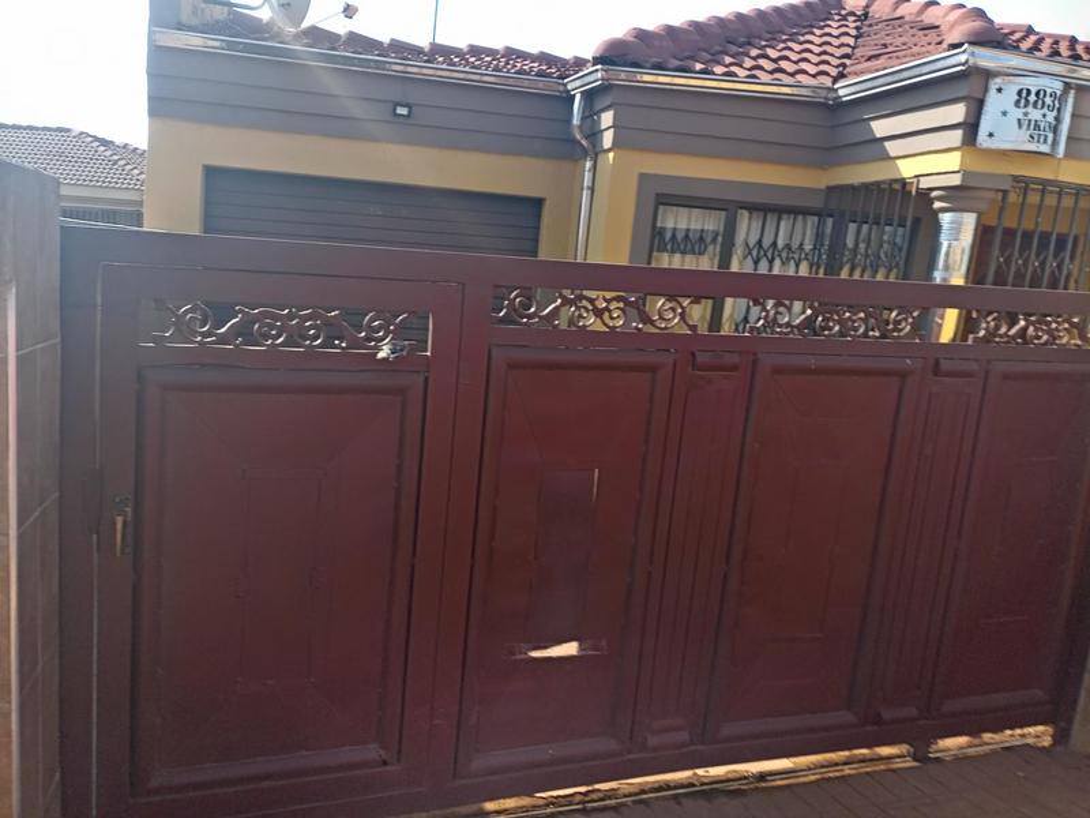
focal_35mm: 27
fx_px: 850
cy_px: 409
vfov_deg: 51.4
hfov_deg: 65.3
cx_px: 545
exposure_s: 1/374
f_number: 1.8
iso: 106
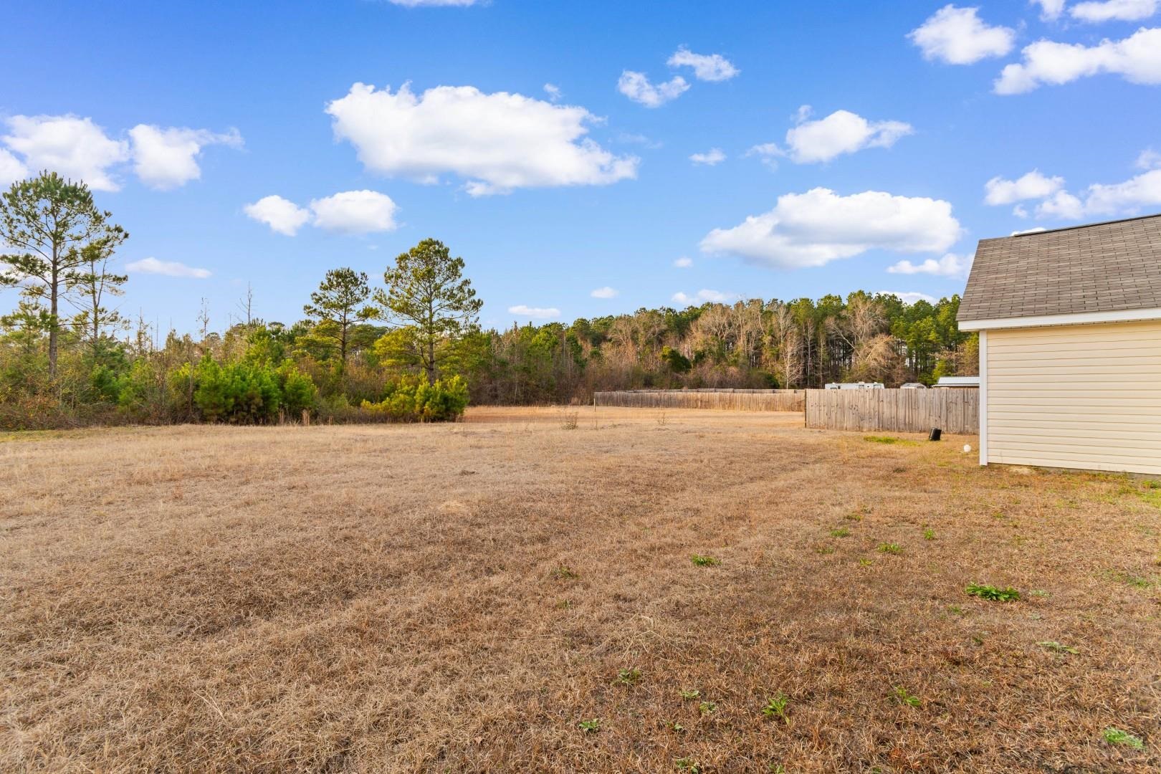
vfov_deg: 77.3
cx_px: 580
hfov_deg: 100.4
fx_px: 484
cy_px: 387
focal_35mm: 15
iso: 100
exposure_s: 1/100
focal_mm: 10
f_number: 5
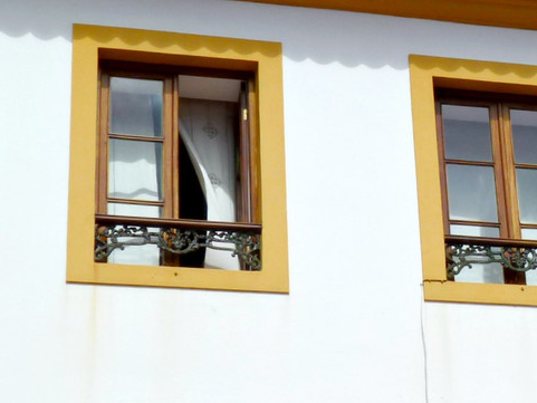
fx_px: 1815
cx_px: 566
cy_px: 189
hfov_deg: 16.4
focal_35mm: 117
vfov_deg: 12.7
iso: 80
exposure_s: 1/500
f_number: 5.6
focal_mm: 7.8
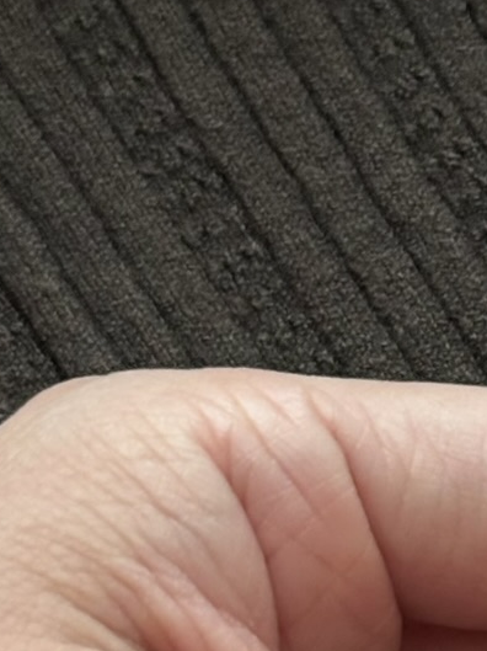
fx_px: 3493
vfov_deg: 10.4
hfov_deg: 7.7
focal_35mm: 186
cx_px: 906
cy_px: 853
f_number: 1.78
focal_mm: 6.76
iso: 200
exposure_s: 1/60
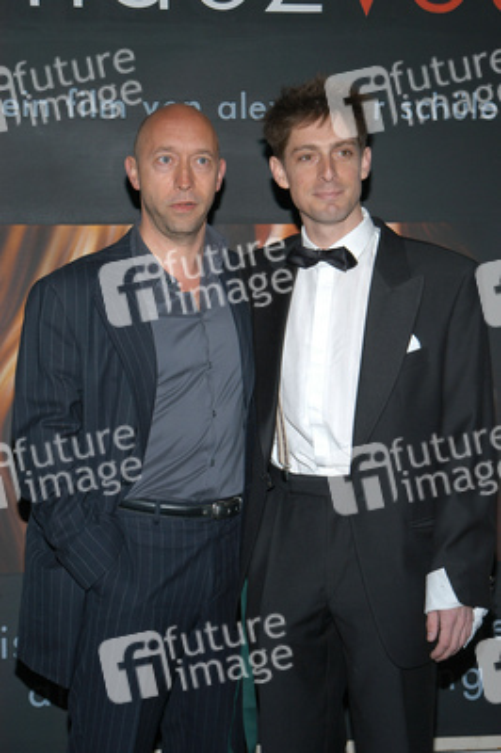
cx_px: 250
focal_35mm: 72
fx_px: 1505
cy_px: 376
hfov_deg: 18.9
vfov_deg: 28.1
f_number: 7.1
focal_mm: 48
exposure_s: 1/125
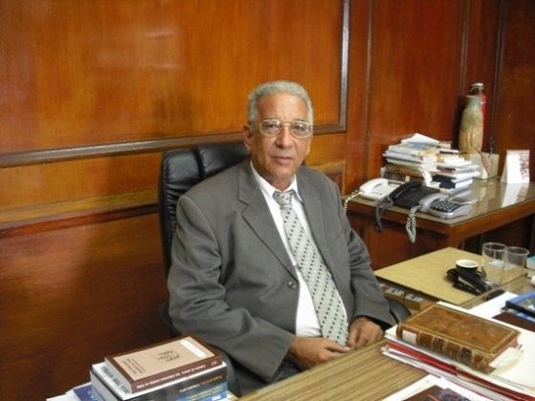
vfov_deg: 37.7
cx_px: 268
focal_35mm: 38
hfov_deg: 49.0
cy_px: 200
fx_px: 587
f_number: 2.8
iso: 200
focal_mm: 6.2
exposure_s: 1/10
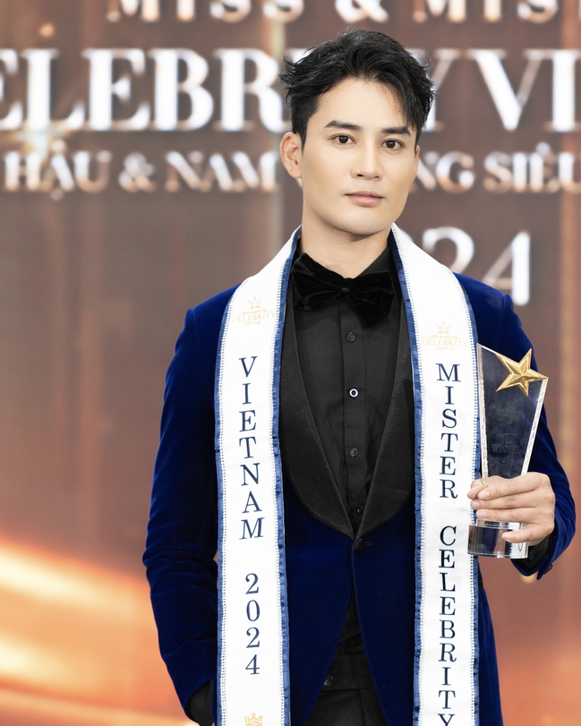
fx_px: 4169
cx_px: 356
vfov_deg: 9.9
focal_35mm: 194
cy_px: 480
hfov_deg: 8.0
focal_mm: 130
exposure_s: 1/100
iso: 800
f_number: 4.5
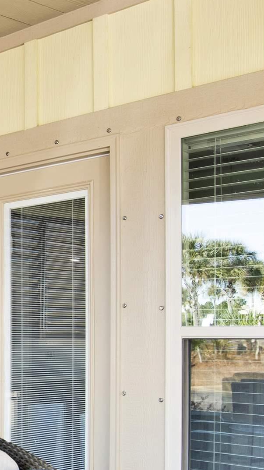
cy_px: 341
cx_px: -242
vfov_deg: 31.4
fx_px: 822
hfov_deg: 15.2
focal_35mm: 66
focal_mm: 22
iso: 200
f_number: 11
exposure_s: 1/10
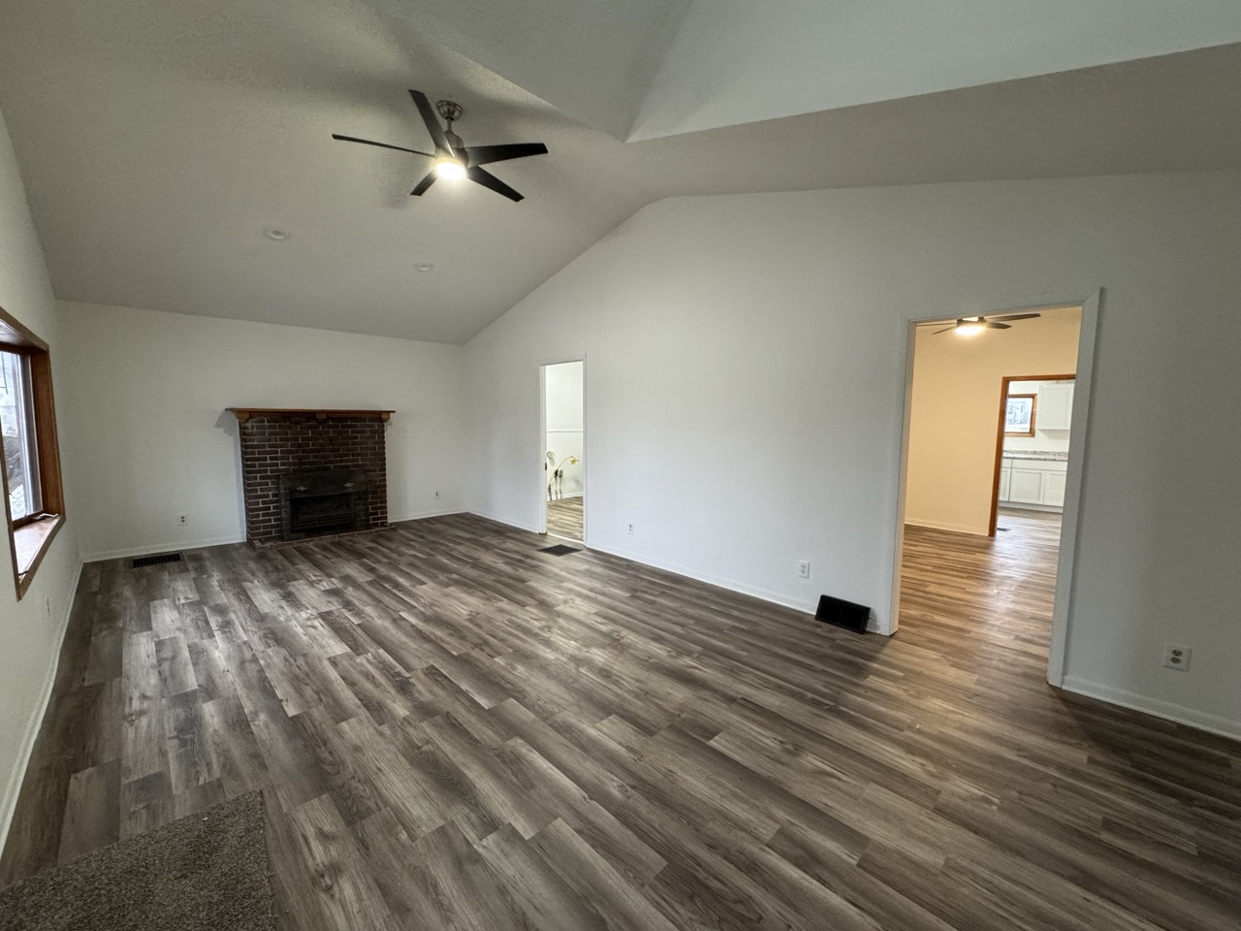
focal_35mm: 14
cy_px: 466
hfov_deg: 102.1
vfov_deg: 85.7
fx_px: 502
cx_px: 620
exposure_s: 1/60
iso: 400
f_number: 2.2
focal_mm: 2.22
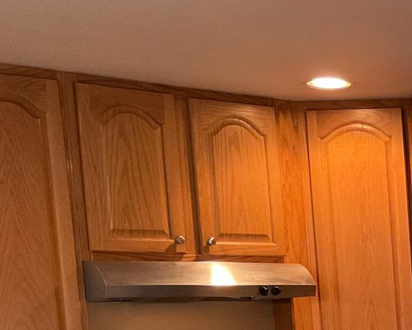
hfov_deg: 18.4
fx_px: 1110
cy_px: 465
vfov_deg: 15.8
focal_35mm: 91
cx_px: 638
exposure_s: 1/60
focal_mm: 3
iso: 160
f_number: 1.8
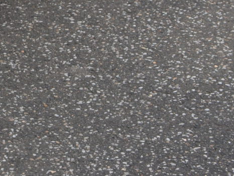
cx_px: -257
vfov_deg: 7.4
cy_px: -235
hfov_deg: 9.6
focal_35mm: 190
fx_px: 1285
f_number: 10
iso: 320
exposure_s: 1/400
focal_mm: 24
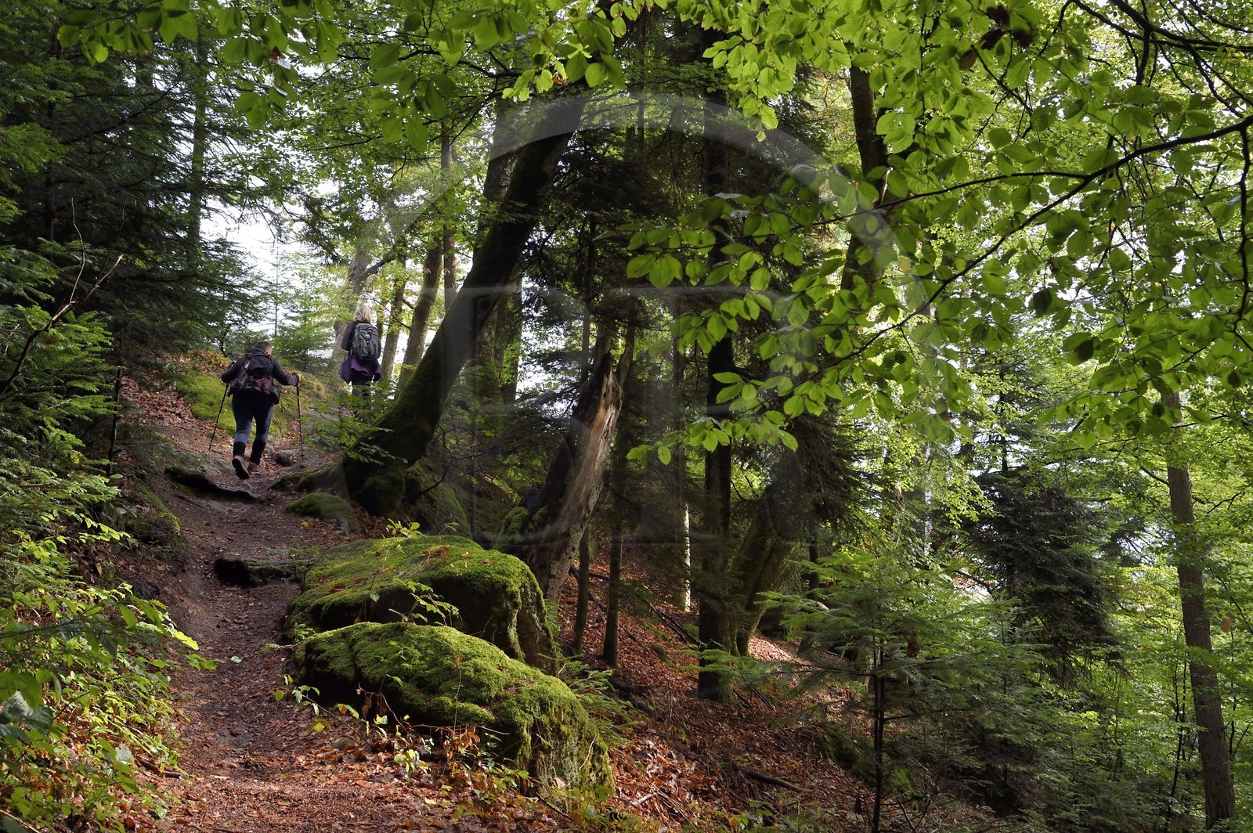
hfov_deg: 46.4
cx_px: 626
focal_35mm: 42
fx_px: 1461
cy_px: 416
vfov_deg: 31.8
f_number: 8
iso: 800
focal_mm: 42
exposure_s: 1/100
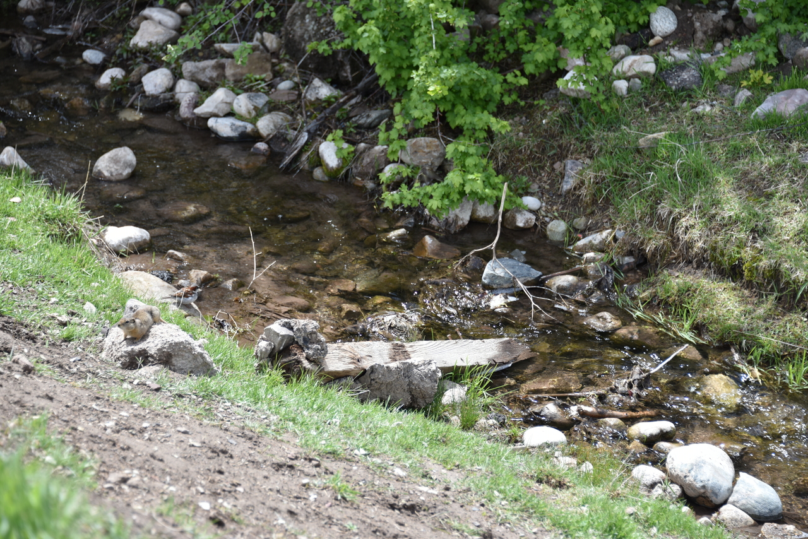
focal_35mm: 135
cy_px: 270
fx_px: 3030
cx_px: 404
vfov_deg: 10.2
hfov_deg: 15.2
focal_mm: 135
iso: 140
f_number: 5.6
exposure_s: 1/320
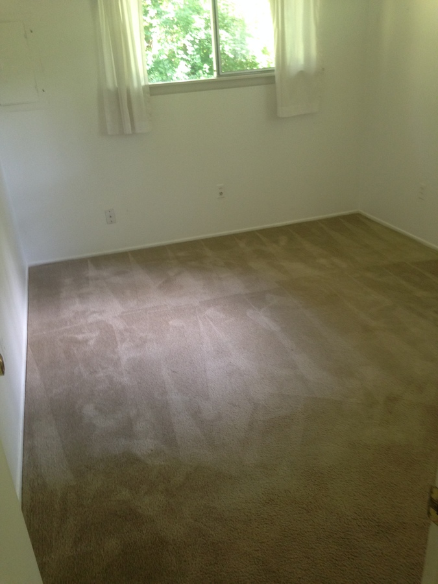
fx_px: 557
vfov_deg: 55.4
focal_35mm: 33
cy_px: 292
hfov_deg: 42.9
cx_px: 219
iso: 125
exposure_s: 1/20
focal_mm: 4.12
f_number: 2.4
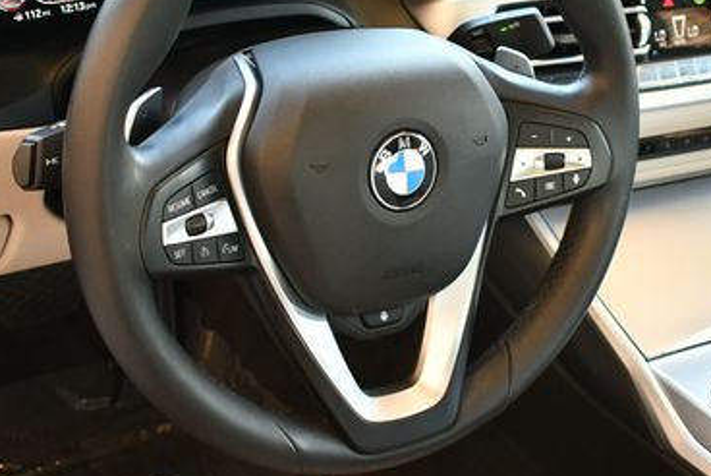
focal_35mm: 73
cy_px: 159
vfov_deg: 18.7
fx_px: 1443
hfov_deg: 27.6
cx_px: 427
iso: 800
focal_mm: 21
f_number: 3.8
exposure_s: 1/160
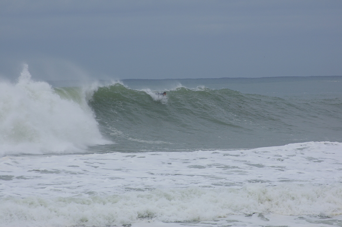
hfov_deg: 6.9
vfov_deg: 4.6
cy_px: 114
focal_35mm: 300
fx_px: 2847
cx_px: 171
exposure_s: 1/250
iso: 200
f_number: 8
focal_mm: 200
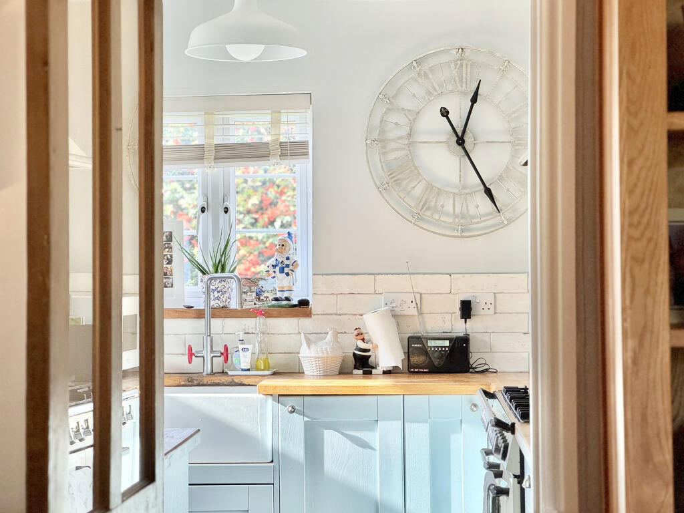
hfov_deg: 25.3
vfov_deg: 19.1
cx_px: 342
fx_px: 1521
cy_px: 256
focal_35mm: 77
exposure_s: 1/100
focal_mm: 9
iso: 160
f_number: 2.8
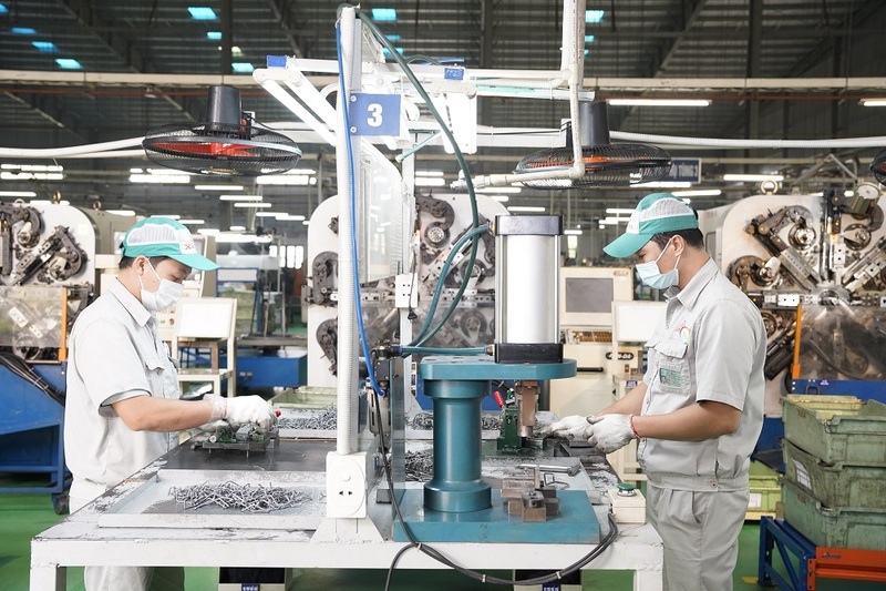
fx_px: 1031
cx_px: 443
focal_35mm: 42
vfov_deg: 32.0
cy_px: 296
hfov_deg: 46.5
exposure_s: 1/100
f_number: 5
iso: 1600
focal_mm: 41.9
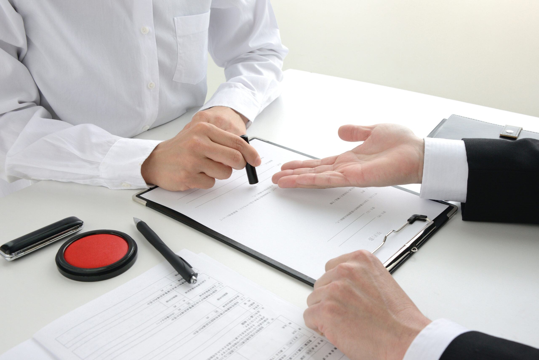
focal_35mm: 40
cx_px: 270
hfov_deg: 48.4
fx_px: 599
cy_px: 180
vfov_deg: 33.4
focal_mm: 40
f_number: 10
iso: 640
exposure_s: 1/160
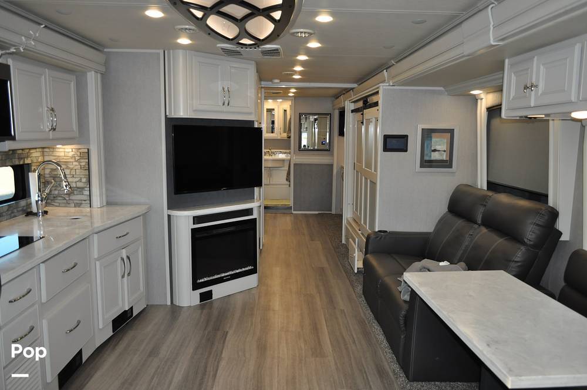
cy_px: 195
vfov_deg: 47.8
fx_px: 440
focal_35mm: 27
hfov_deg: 67.4
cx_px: 294
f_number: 3.5
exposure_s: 1/60
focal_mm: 18
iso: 800
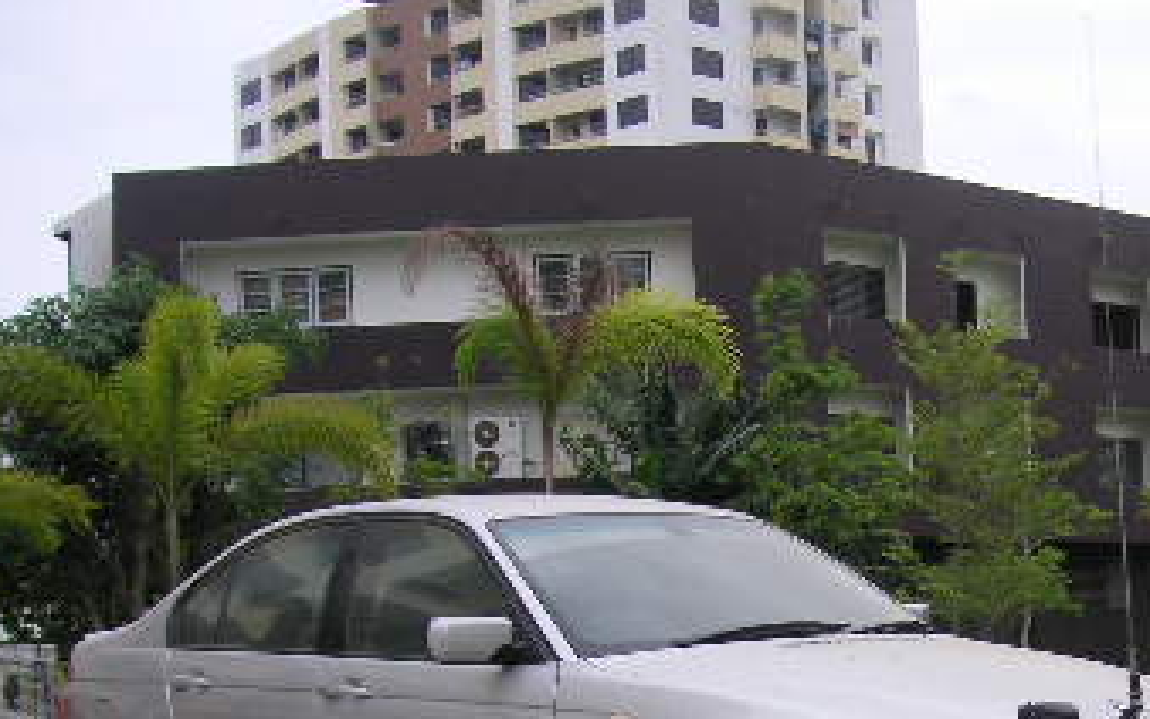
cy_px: 780
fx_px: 2320
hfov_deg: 27.1
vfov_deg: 17.1
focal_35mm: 74
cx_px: 991
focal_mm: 6.1
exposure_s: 1/750
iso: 50
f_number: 2.8
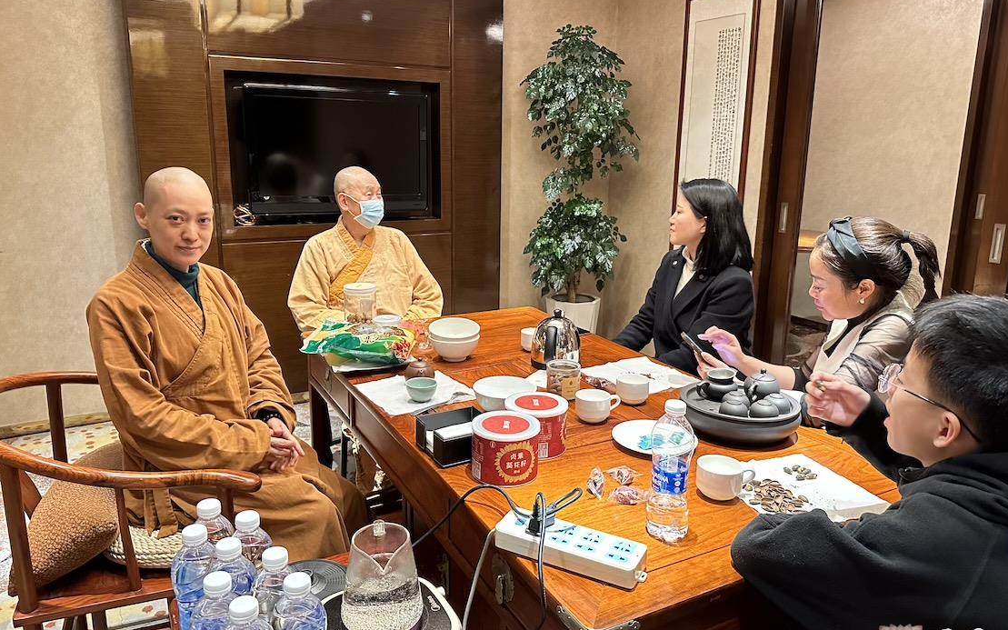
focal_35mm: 26
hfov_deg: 70.4
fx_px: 714
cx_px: 499
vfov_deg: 47.6
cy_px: 305
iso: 800
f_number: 1.78
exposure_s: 1/50
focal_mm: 6.86
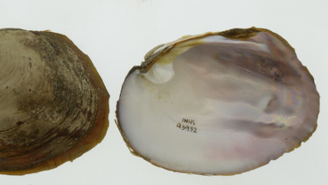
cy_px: 83
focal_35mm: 122
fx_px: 1061
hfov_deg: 17.5
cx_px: 201
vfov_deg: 9.9
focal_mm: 60
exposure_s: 1/8
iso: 100
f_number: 32
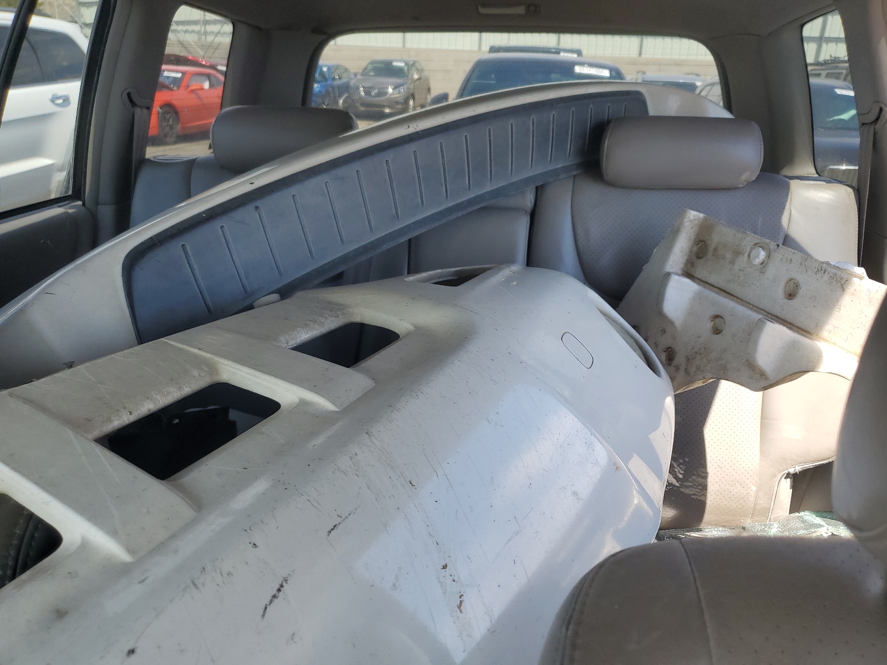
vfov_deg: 53.1
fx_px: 666
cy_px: 332
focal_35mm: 26
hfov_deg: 67.3
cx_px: 444
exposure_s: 1/667
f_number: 1.5
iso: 50
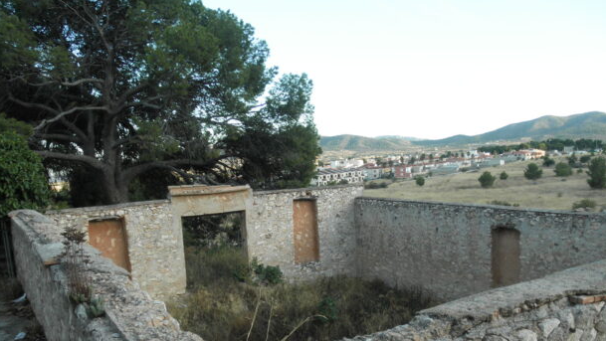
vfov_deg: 36.2
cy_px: 237
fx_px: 514
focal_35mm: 32
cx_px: 315
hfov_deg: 61.0
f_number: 3
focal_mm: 5
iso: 64
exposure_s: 1/100
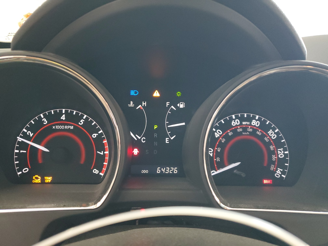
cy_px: 123
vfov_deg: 53.1
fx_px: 246
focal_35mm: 26
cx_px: 164
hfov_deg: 67.3
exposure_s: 1/40
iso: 364
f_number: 1.5
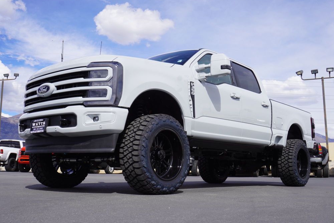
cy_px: 110
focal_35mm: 40
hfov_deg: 48.5
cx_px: 165
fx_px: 371
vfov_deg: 33.4
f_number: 11
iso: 100
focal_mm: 26
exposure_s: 1/160
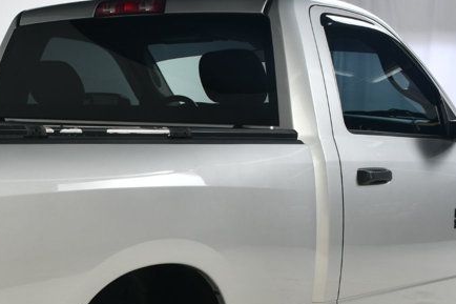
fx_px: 1076
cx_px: 35
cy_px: 283
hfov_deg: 23.2
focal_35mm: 85
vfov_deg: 15.8
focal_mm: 24
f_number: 13
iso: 100
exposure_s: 1/160
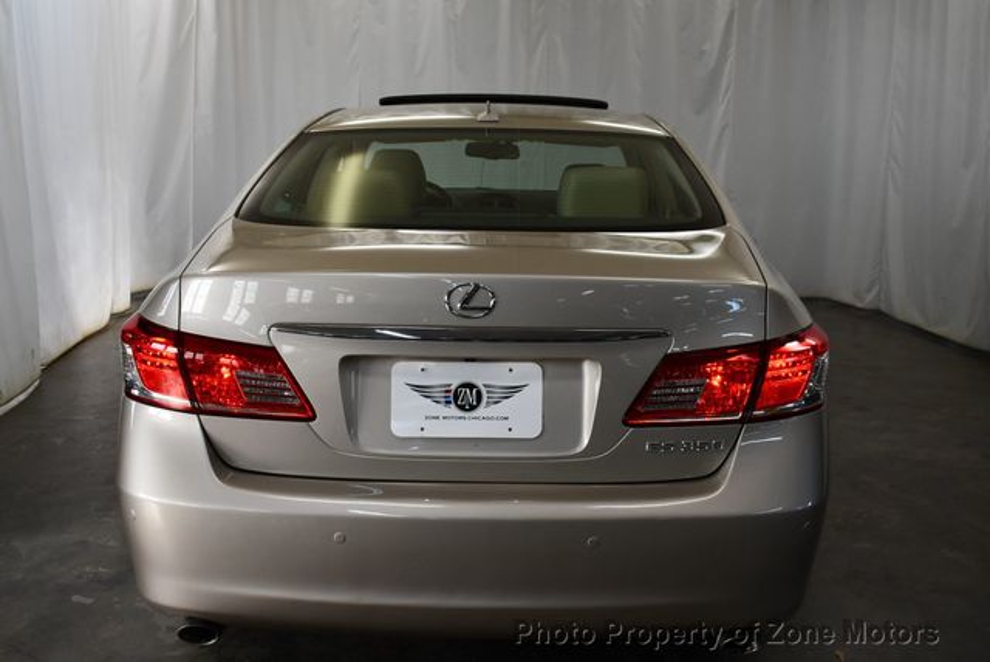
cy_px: 331
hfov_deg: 53.1
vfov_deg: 36.9
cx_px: 495
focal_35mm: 36
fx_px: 991
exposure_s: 1/250
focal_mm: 18
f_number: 4
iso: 400
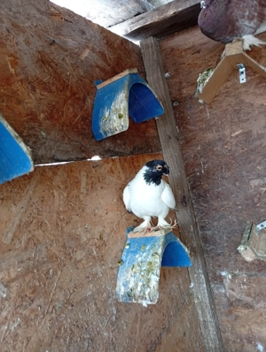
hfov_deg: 51.5
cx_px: 133
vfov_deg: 65.2
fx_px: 276
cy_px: 176
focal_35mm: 27
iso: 416
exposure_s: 1/33.3
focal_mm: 3.98
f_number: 1.8
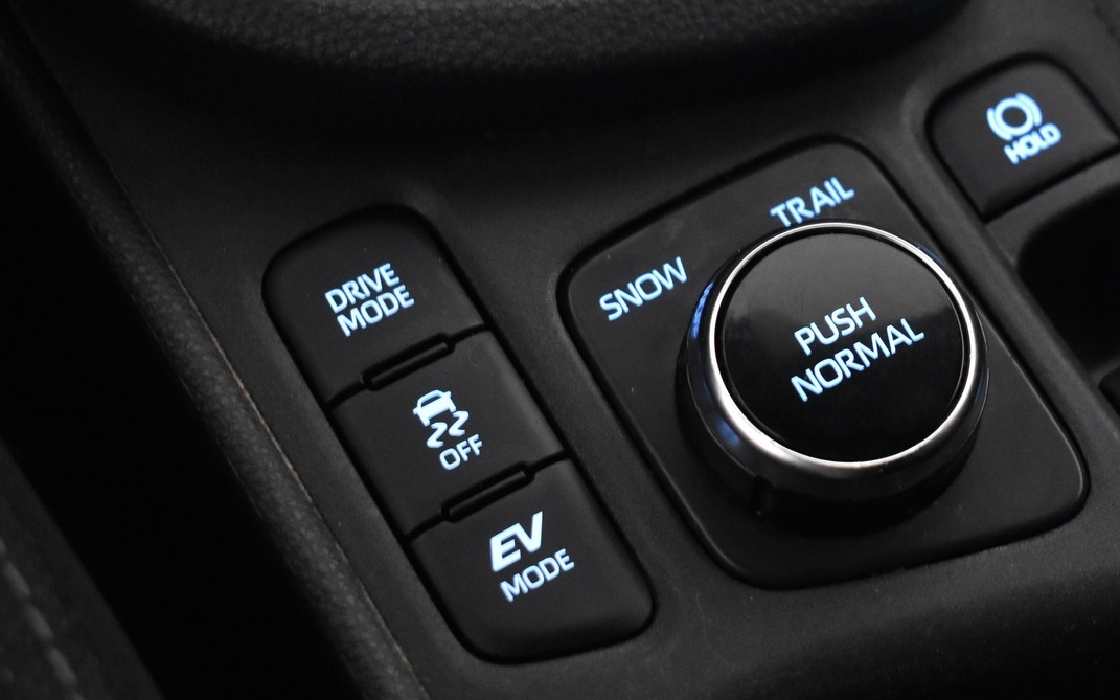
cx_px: 782
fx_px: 2258
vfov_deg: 17.6
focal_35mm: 74
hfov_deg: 27.6
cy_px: 325
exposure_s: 1/30
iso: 3200
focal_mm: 32
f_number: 4.5
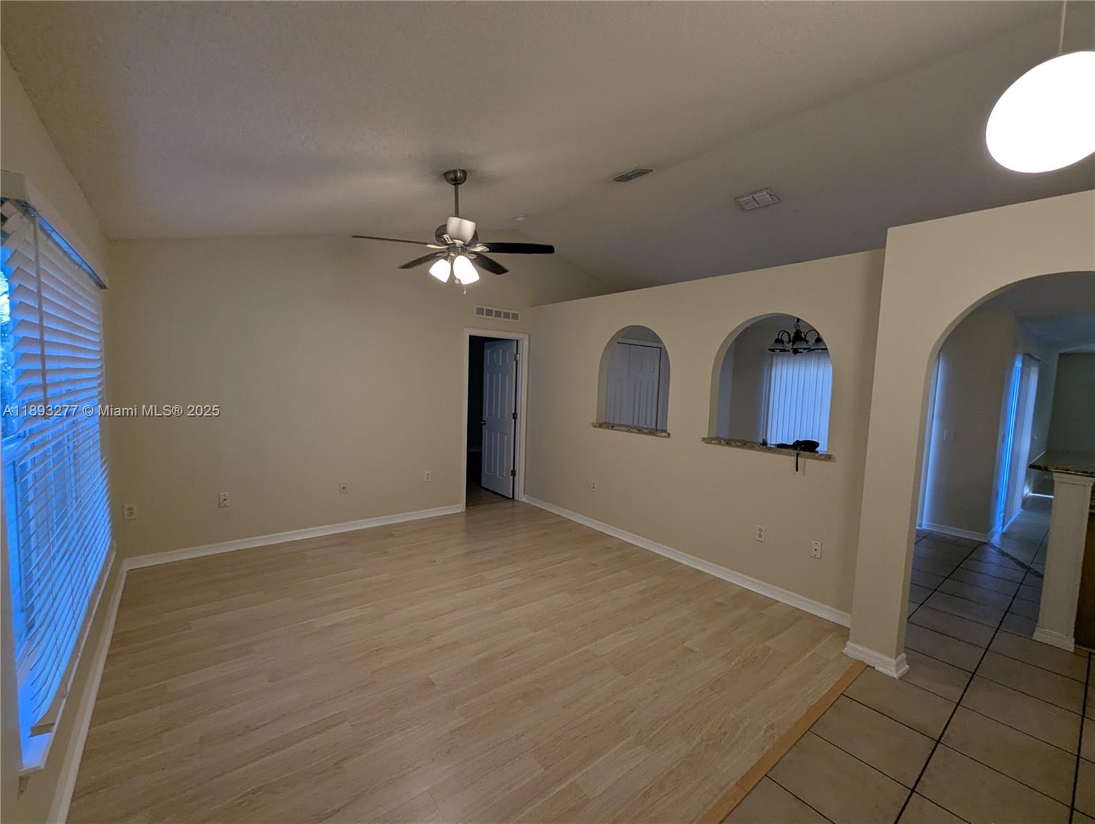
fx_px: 412
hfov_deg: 106.1
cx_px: 548
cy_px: 412
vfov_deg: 90.1
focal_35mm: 13
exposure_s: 1/99.1
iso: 157
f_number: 2.2
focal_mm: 1.95
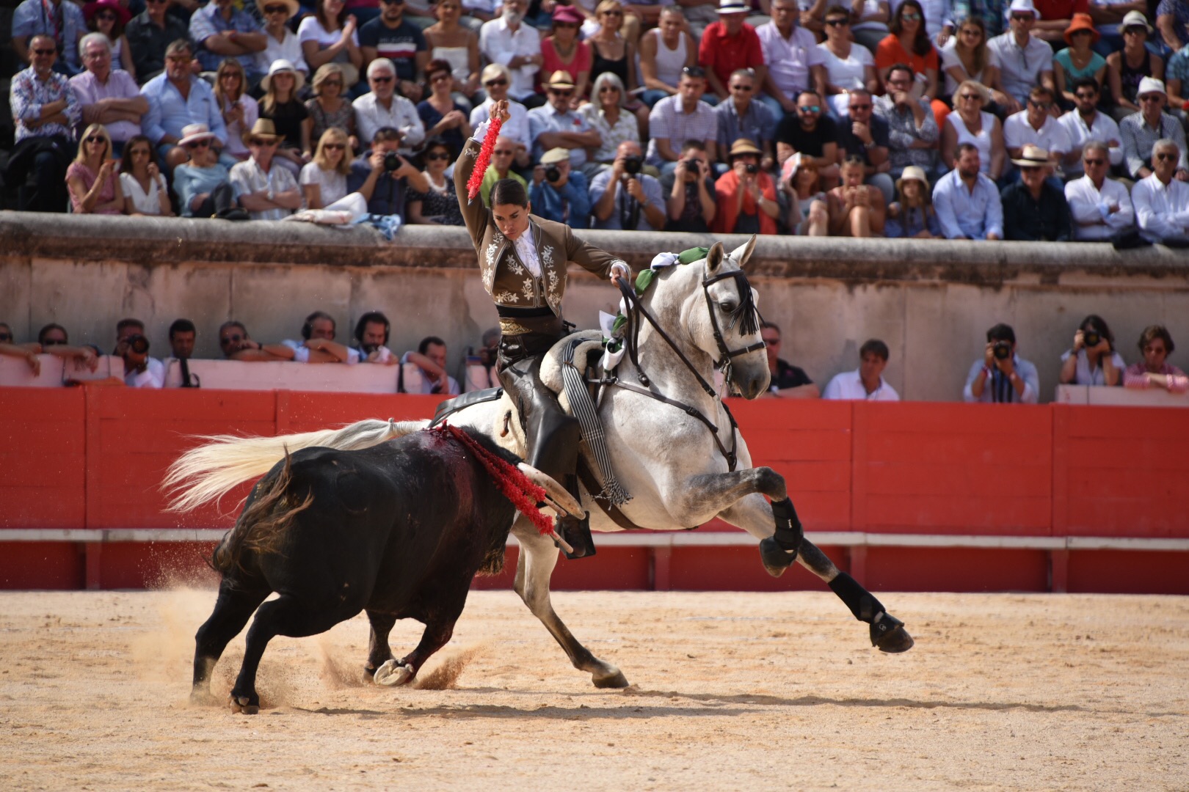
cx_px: 594
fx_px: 9908
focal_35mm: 300
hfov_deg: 6.9
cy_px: 396
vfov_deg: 4.6
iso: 500
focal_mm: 300
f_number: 5.6
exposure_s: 1/1600
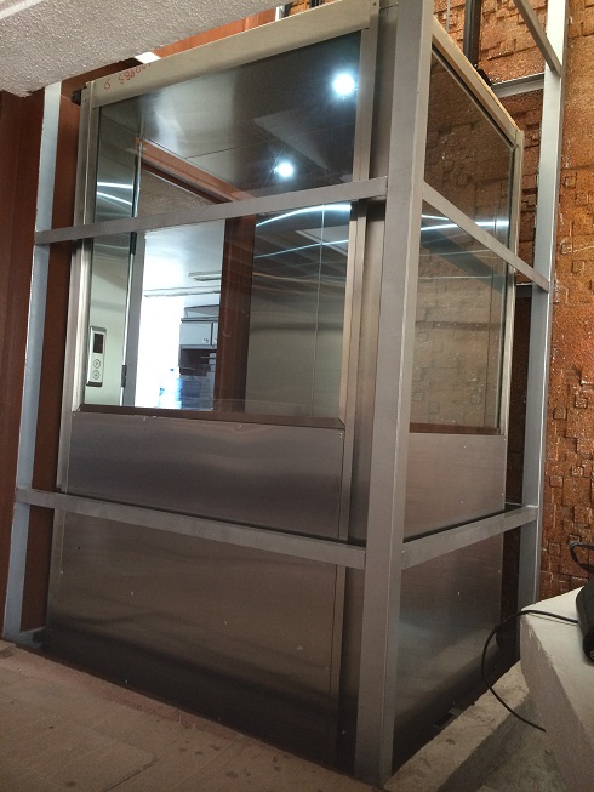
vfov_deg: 61.7
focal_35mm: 29
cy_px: 396
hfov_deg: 48.2
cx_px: 297
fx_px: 663
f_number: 2.2
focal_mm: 4.15
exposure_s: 1/30
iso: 125
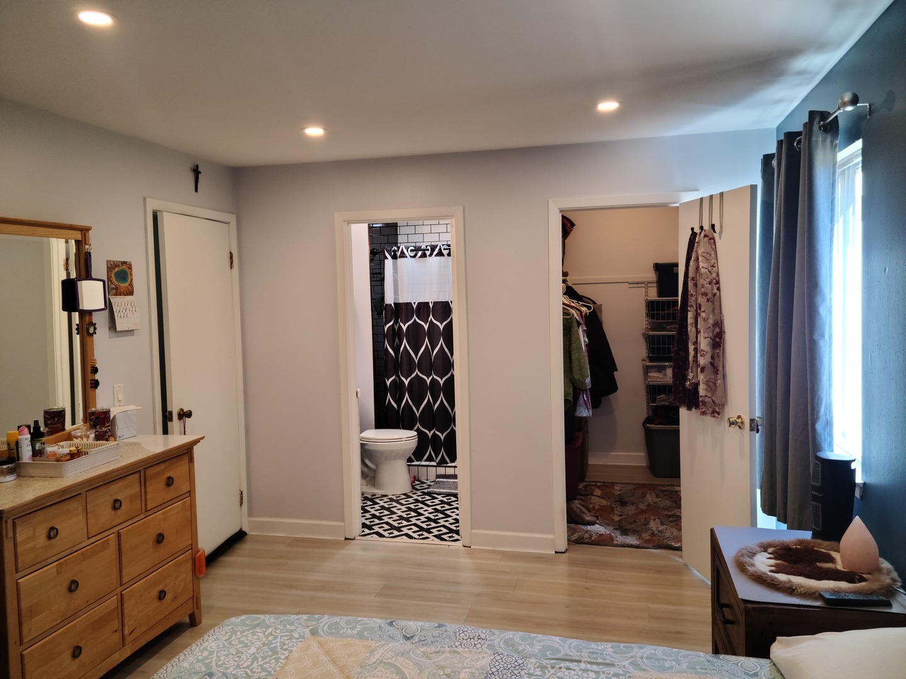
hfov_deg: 63.4
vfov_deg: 49.7
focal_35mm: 28
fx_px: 733
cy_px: 340
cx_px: 453
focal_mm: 5.9
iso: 125
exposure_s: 1/60
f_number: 2
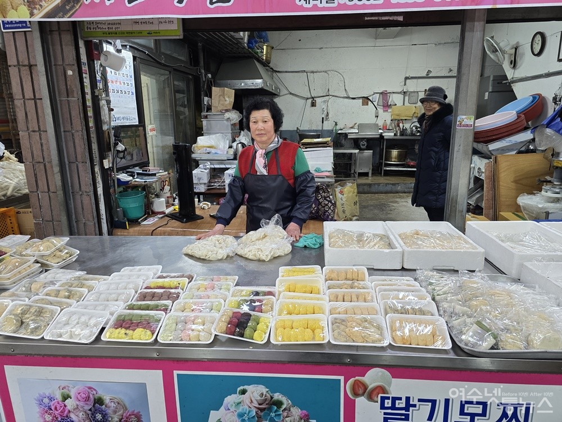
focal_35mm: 23
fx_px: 373
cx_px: 281
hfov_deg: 73.9
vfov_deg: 58.9
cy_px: 211
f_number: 1.7
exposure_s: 1/120
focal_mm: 6.3
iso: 160
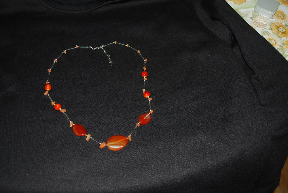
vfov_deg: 34.3
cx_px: 144
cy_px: 96
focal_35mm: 39
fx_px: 312
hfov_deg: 49.5
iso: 200
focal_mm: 26
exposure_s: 1/60
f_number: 4.5
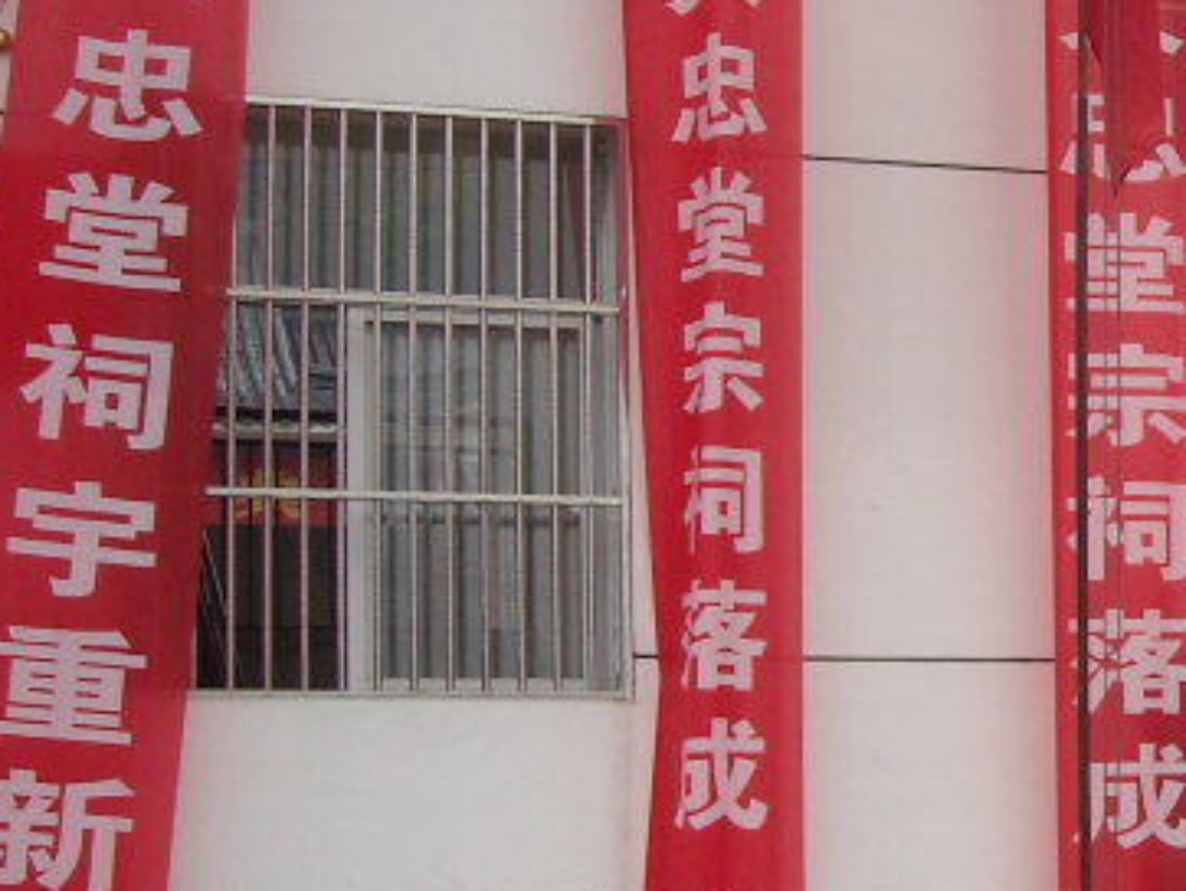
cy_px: 465
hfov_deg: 18.5
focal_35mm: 99
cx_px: 1527
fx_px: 3394
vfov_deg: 15.0
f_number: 2.8
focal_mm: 5.7
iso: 64
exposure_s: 1/154
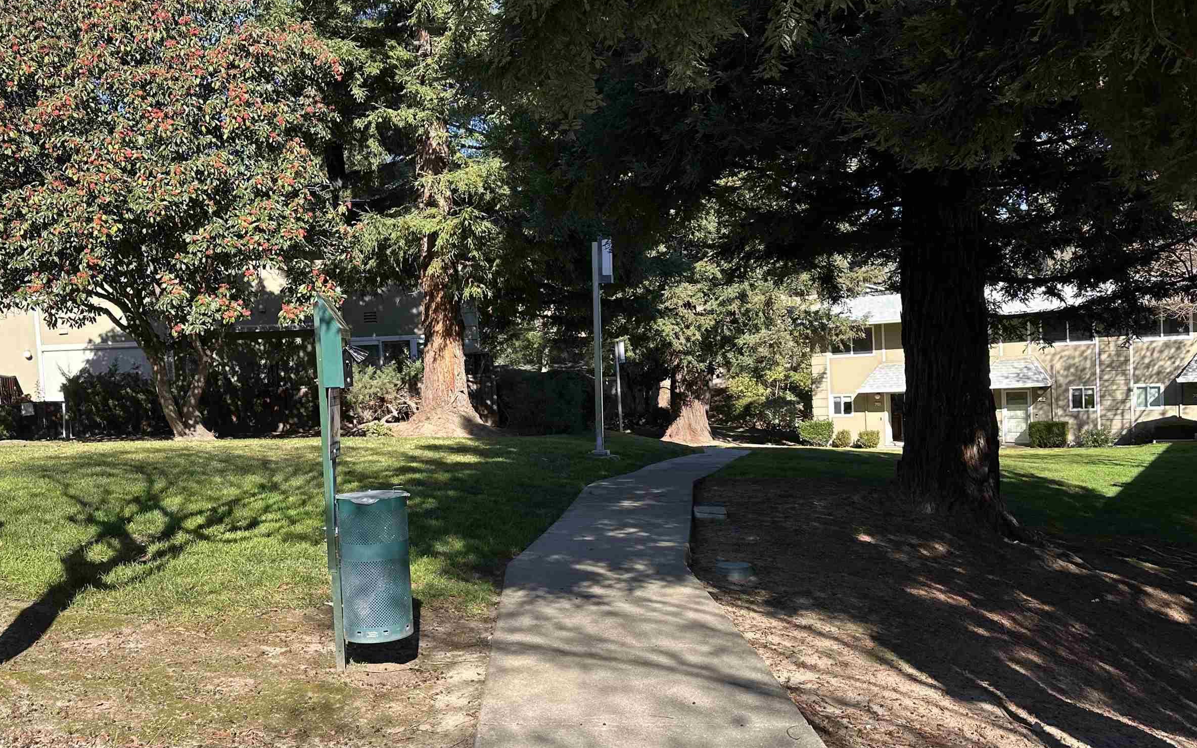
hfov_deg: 58.0
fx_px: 1077
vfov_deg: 38.3
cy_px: 421
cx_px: 530
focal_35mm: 33
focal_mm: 6.86
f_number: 1.78
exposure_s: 1/1721
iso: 80
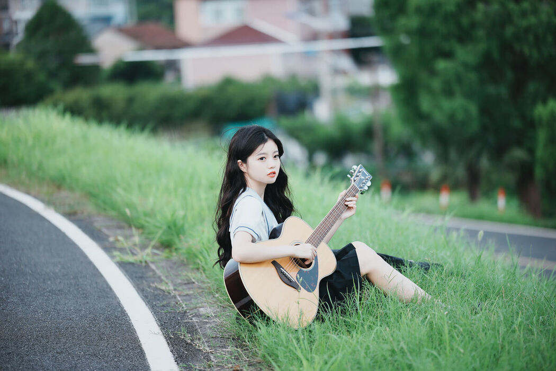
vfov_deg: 12.2
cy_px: 186
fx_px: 1730
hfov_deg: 18.3
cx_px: 278
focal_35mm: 112
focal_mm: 75
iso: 100
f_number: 1.2
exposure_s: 1/4000
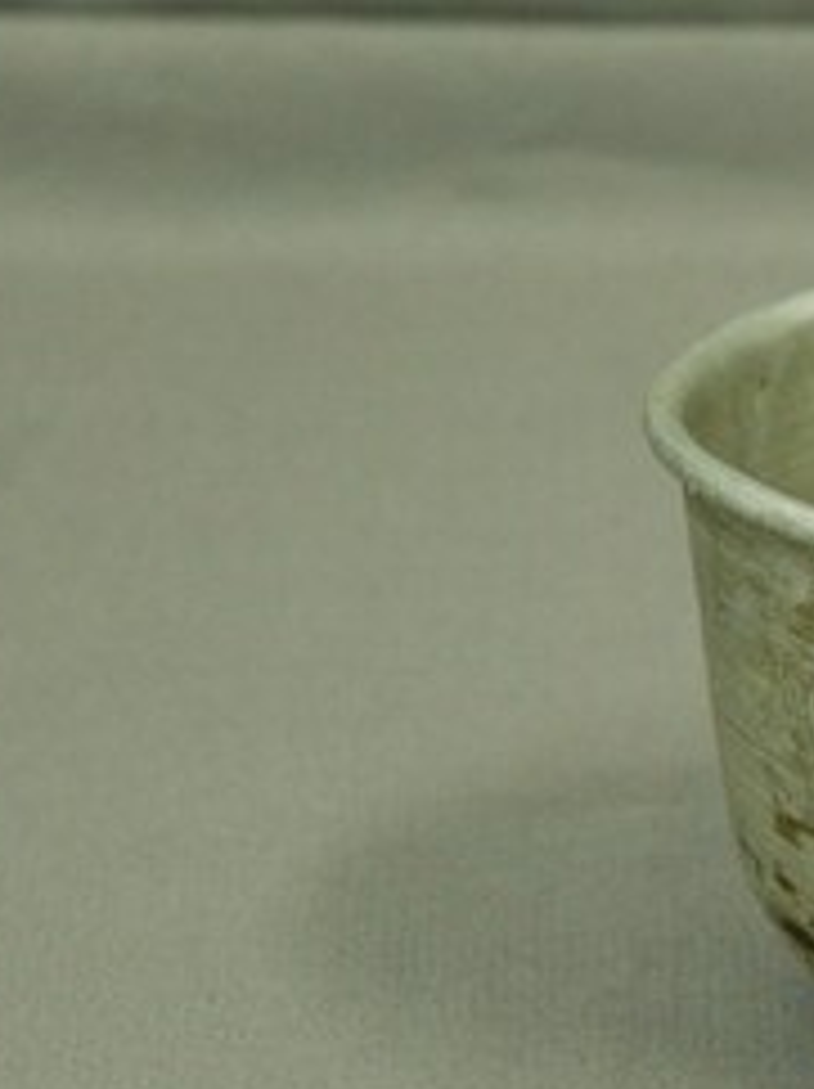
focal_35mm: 267
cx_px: 1228
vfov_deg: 7.4
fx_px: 8386
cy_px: 592
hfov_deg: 5.5
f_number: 7.1
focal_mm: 70
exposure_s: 1/10
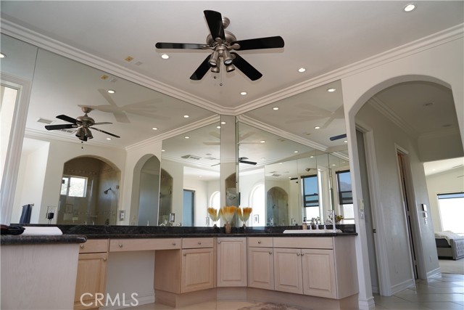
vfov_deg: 53.2
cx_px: 232
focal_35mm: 24
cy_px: 155
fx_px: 309
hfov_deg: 73.7
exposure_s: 1/160
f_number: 4
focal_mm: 24
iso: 250
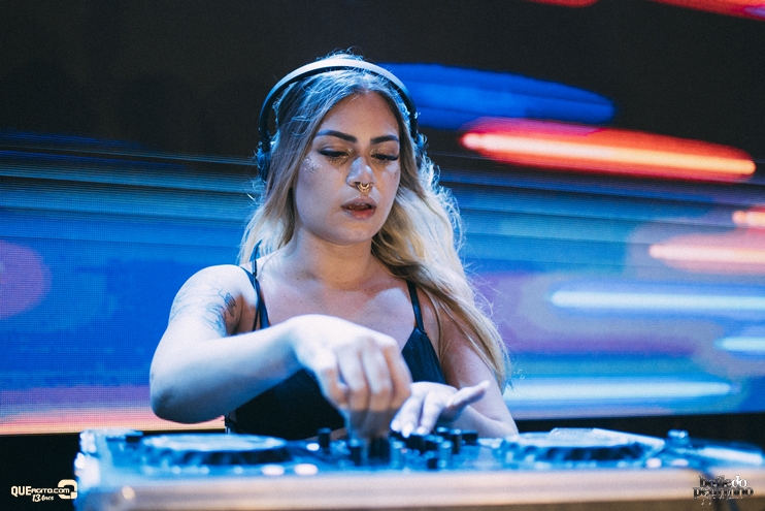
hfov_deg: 37.8
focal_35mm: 52
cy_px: 256
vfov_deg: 25.8
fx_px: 1116
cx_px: 382
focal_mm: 35
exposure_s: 1/640
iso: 2500
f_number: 2.2
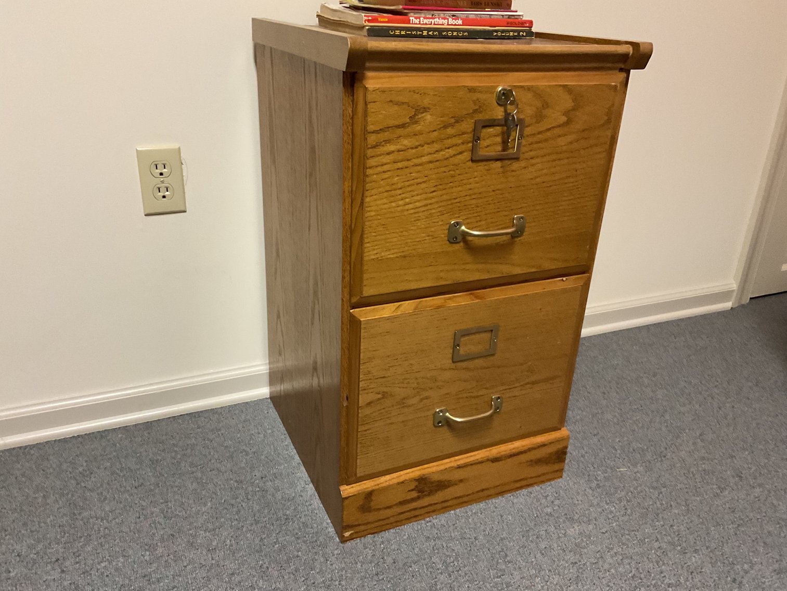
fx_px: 659
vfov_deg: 48.2
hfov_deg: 61.7
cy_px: 296
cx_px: 394
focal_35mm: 29
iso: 250
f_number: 1.8
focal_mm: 3
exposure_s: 1/60
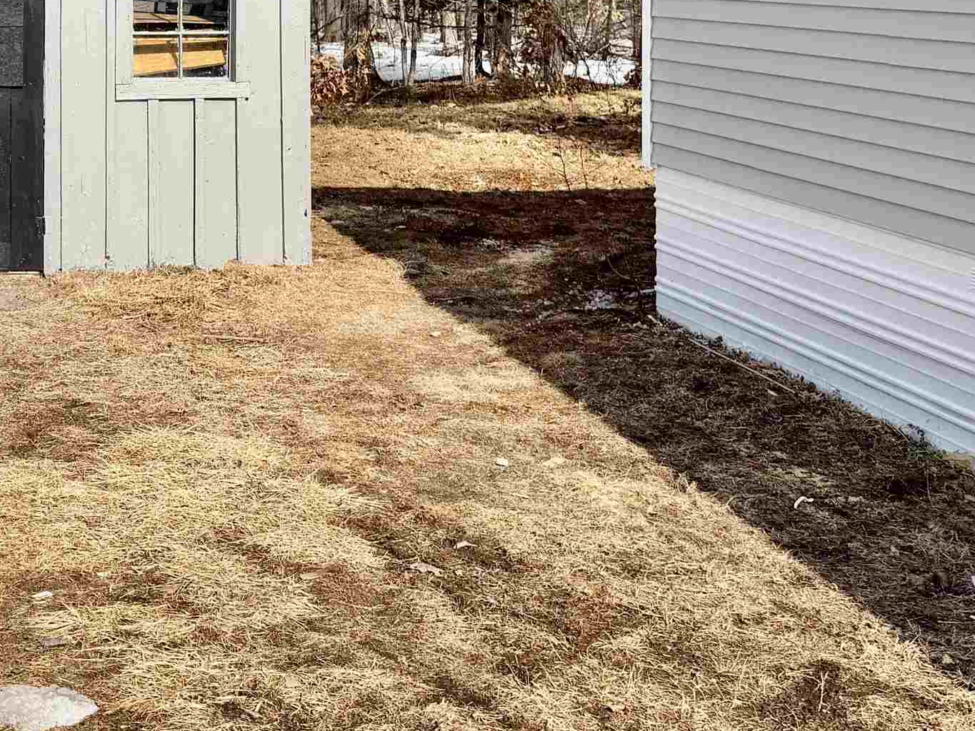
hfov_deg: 33.1
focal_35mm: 54
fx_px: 1521
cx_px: 40
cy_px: -32
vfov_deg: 25.4
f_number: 1.78
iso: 80
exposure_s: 1/4975
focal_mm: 6.76
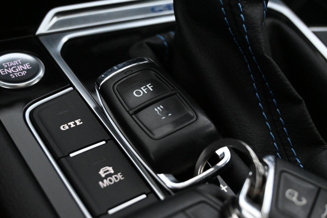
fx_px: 450
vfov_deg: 27.3
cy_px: 109
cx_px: 164
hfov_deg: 40.0
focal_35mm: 50
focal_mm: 33
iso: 9000
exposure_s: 1/50
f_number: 5
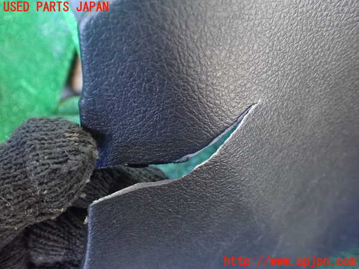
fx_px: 311
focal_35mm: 30
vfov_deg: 46.8
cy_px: 134
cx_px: 180
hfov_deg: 60.0
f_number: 2.3
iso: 1250
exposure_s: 1/30
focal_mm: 5.4
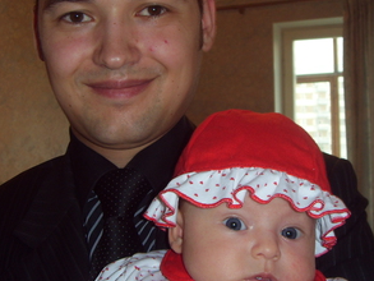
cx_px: 166
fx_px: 649
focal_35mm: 60
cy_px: 123
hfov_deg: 32.1
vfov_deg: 24.4
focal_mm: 6.6
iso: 100
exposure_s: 1/45
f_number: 3.5
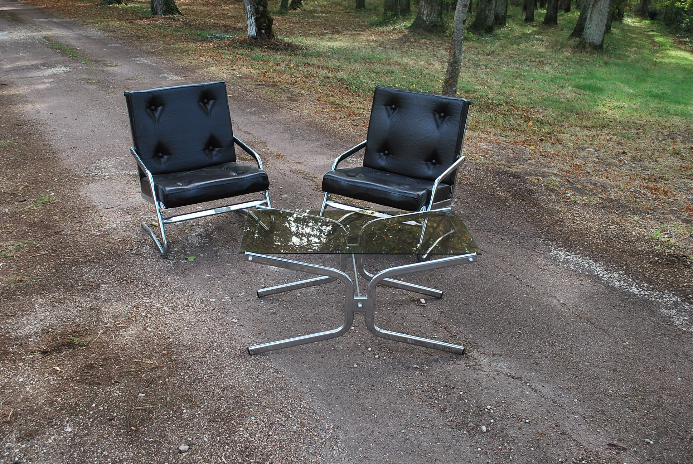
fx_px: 636
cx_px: 346
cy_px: 232
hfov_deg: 57.2
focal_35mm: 33
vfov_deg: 40.1
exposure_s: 1/125
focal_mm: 22
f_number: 5.6
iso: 200
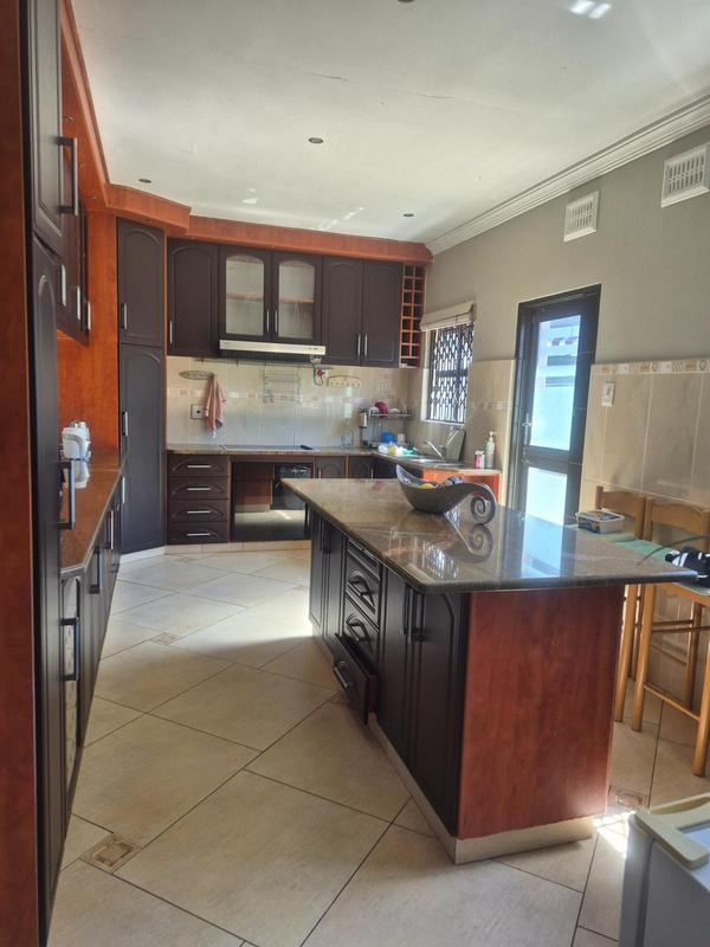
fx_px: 629
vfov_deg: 73.9
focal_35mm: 23
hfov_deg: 58.9
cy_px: 474
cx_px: 355
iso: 80
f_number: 1.8
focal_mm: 5.4
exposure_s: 1/180
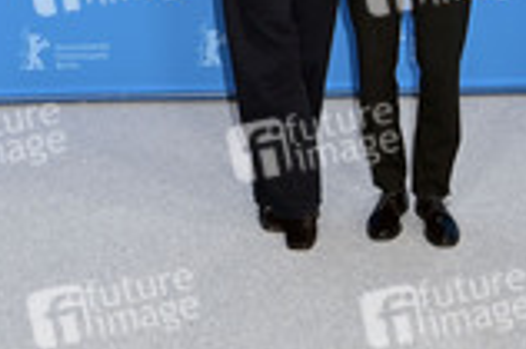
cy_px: -106
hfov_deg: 25.2
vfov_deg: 16.1
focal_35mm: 80
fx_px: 1168
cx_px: 358
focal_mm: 28
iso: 1000
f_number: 5.6
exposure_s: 1/250
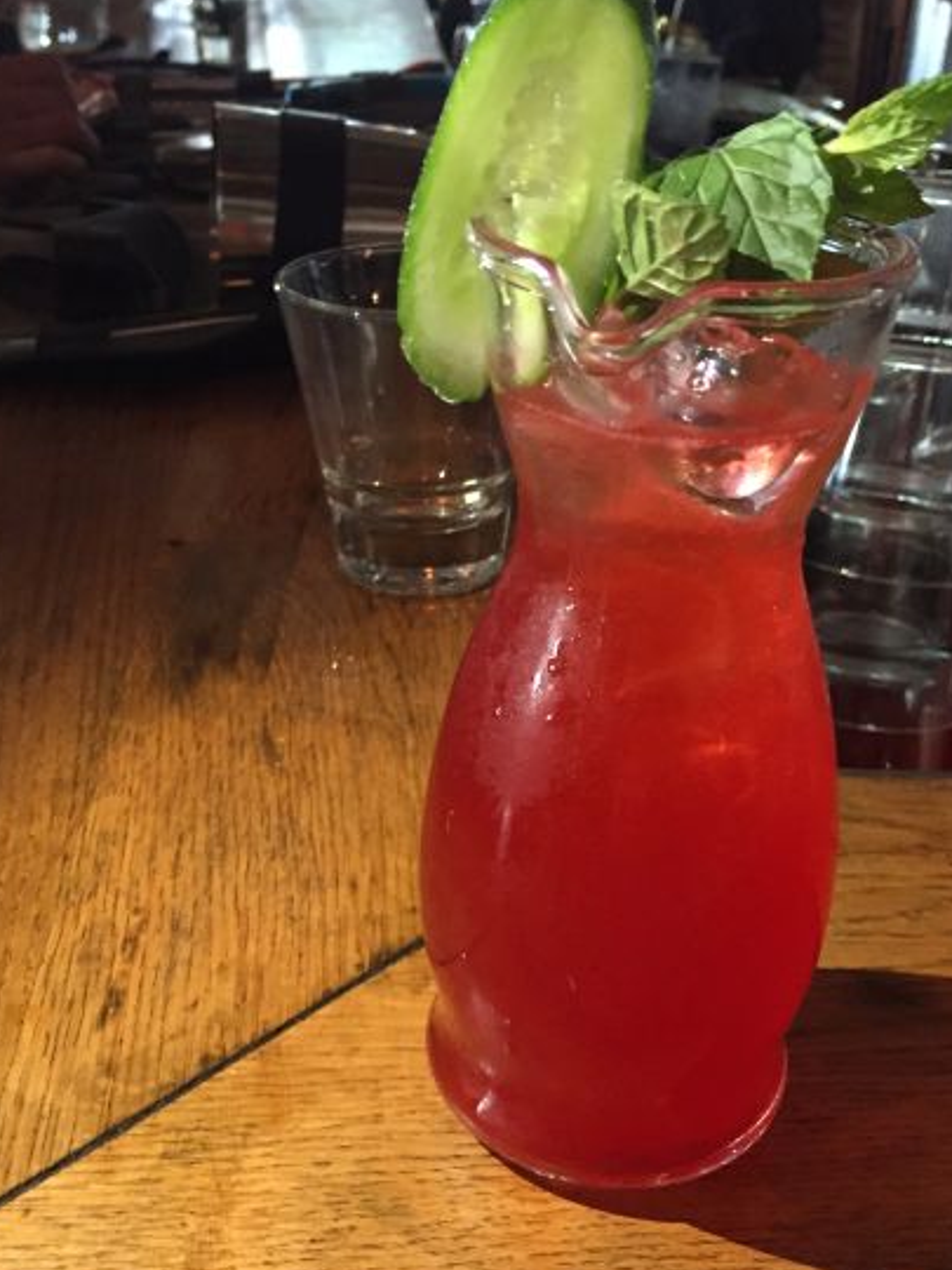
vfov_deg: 43.8
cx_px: 463
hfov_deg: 33.6
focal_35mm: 43
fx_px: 1577
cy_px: 703
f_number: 2.2
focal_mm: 4.15
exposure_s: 1/25
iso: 250
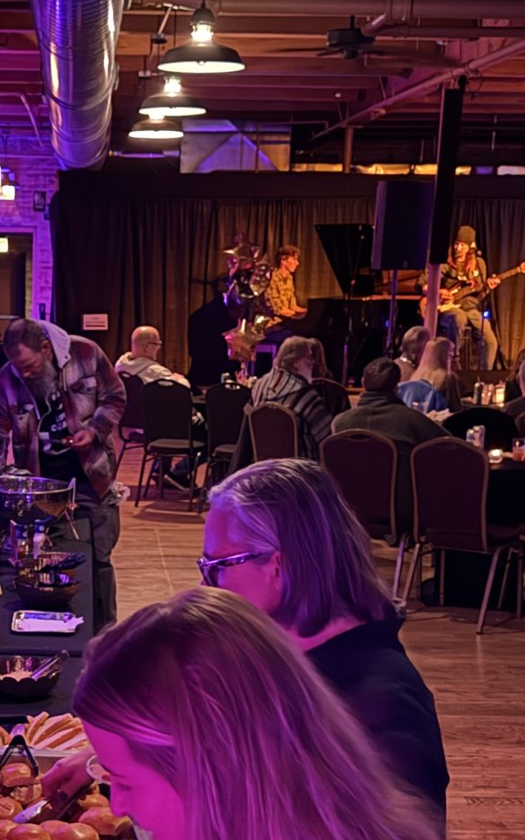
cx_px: 60
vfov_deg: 29.2
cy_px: 665
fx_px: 1580
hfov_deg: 18.6
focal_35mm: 69
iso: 2500
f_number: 1.78
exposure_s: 1/15
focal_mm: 6.76
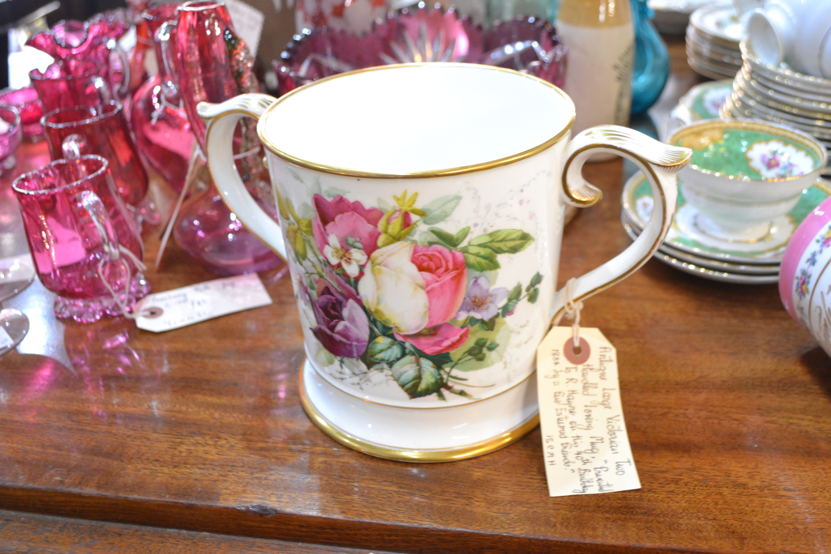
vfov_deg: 40.0
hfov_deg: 57.2
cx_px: 416
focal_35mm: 33
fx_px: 762
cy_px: 277
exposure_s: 1/15
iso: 1000
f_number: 4
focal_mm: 22
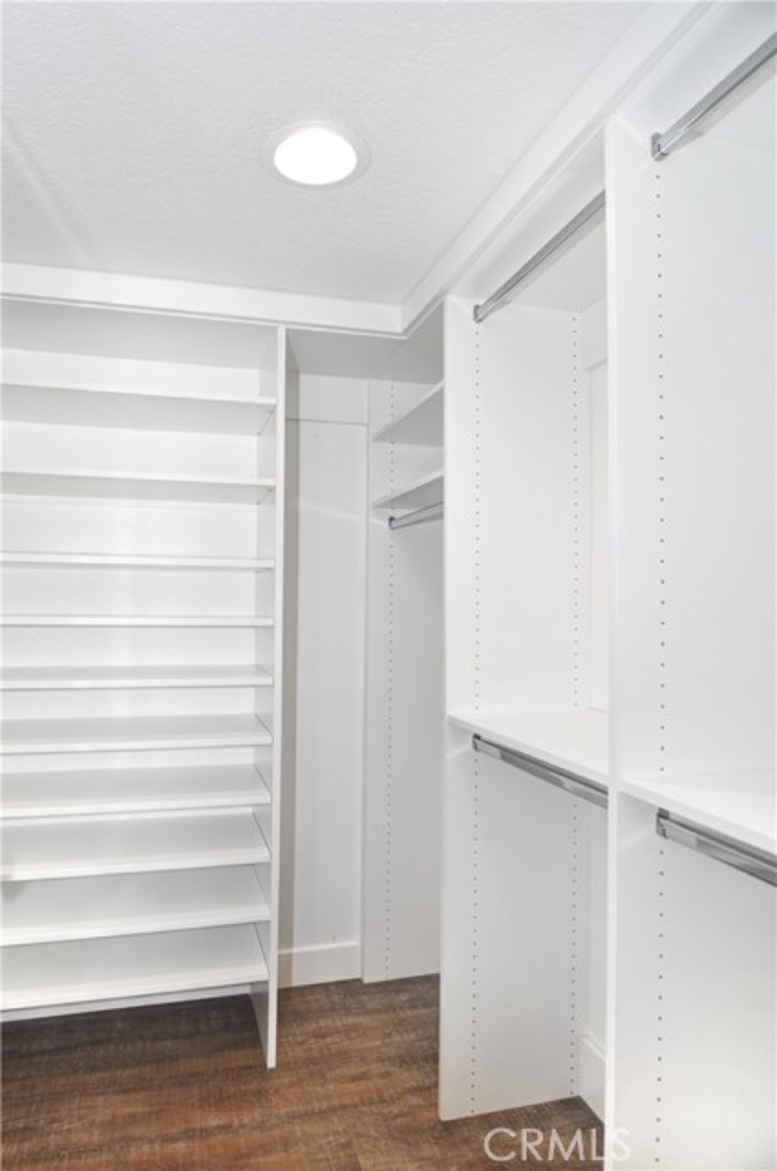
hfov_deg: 67.2
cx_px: 388
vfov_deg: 90.1
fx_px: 584
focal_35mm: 18
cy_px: 586
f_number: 7.1
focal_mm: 12
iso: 400
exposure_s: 1/60
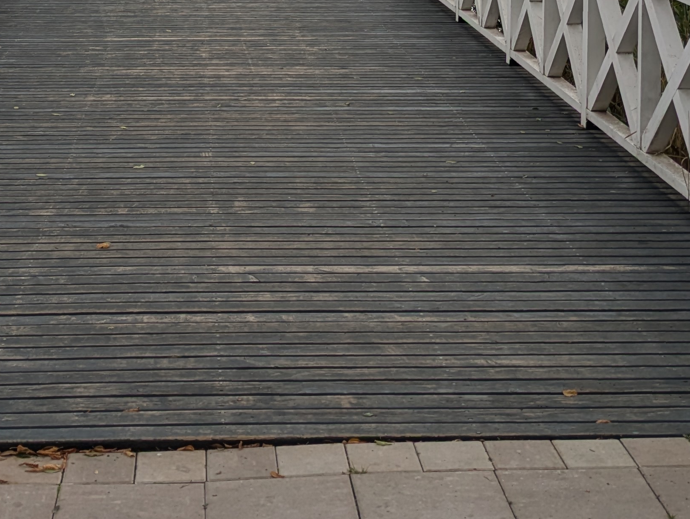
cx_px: 249
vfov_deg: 19.0
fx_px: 1416
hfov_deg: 27.3
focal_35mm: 71
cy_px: -175
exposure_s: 1/935
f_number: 1.89
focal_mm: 5.43
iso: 50
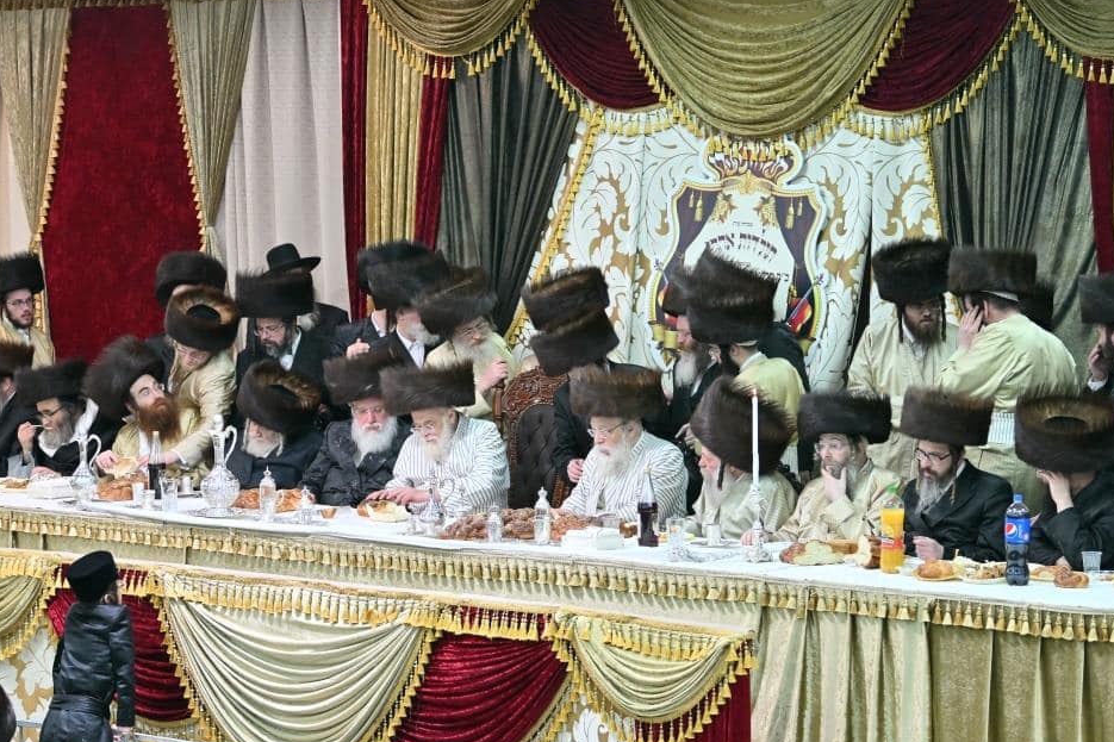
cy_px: 381
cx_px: 587
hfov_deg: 17.8
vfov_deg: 11.9
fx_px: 3558
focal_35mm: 115
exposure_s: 1/200
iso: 400
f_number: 2.8
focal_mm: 70
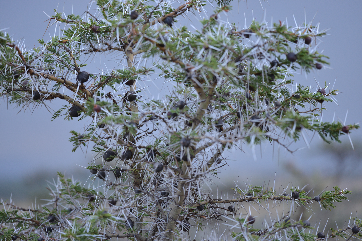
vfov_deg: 9.2
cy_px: 120
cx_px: 181
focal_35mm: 150
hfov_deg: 13.7
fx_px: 1509
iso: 500
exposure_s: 1/400
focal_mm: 150
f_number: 3
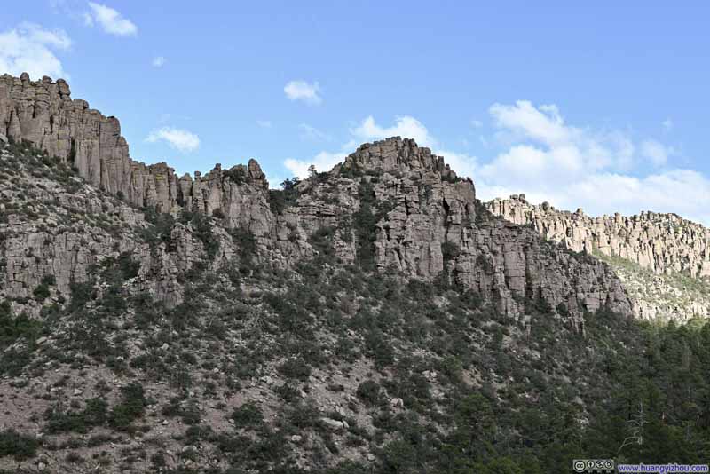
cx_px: 355
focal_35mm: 44
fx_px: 868
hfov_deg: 44.5
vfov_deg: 30.5
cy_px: 237
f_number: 5
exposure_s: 1/500
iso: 100
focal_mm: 44
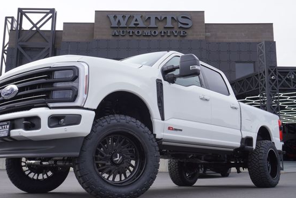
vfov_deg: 31.9
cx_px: 132
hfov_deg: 46.3
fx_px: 346
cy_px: 106
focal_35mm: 42
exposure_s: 1/160
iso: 100
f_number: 6.3
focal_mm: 24
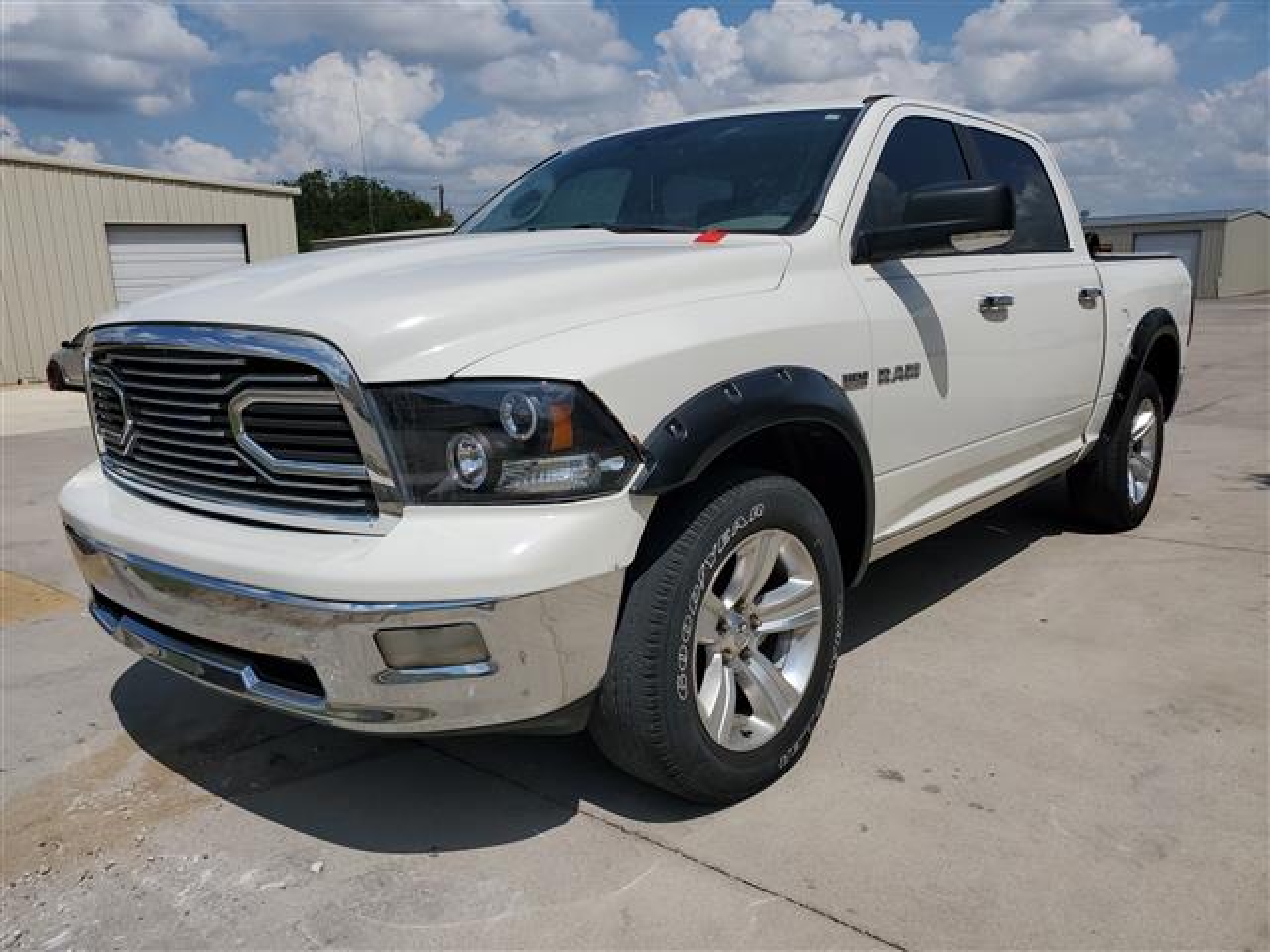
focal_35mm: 26
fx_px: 954
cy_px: 476
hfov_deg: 67.3
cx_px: 635
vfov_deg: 53.1
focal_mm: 4.3
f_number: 2.4
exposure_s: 1/4817
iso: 50
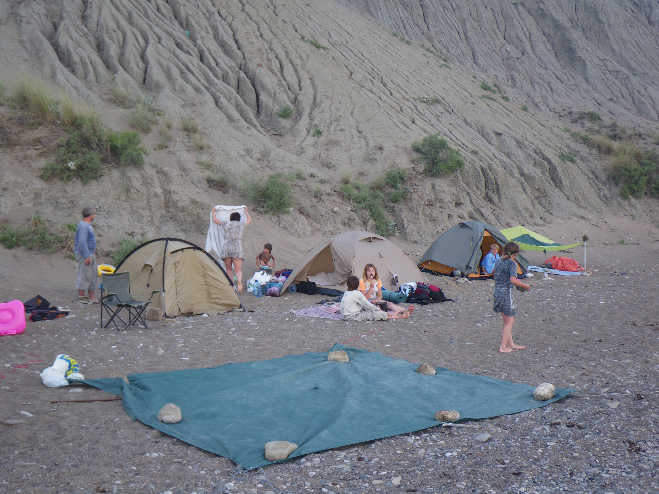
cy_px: 247
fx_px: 800
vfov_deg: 34.3
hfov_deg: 44.8
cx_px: 330
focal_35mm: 42
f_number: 4.2
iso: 64
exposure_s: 1/60
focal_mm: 7.5
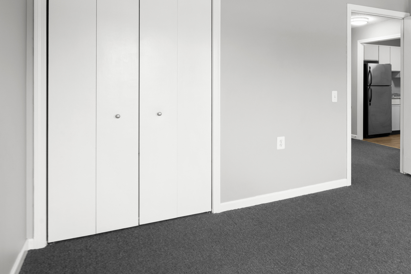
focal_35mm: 30
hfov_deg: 59.2
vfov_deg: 43.0
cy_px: 82
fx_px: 340
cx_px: 305
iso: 320
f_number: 9
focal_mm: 18.5
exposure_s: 1/5
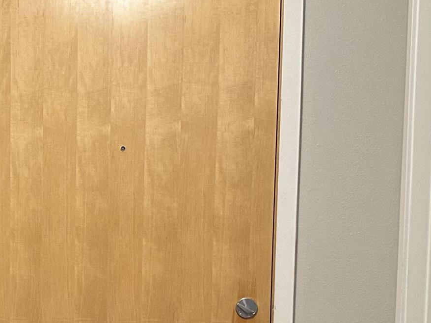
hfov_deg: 21.5
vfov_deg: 17.1
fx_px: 1046
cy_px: 333
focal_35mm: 84
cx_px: -98
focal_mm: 6.86
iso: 400
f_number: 1.78
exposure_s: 1/60
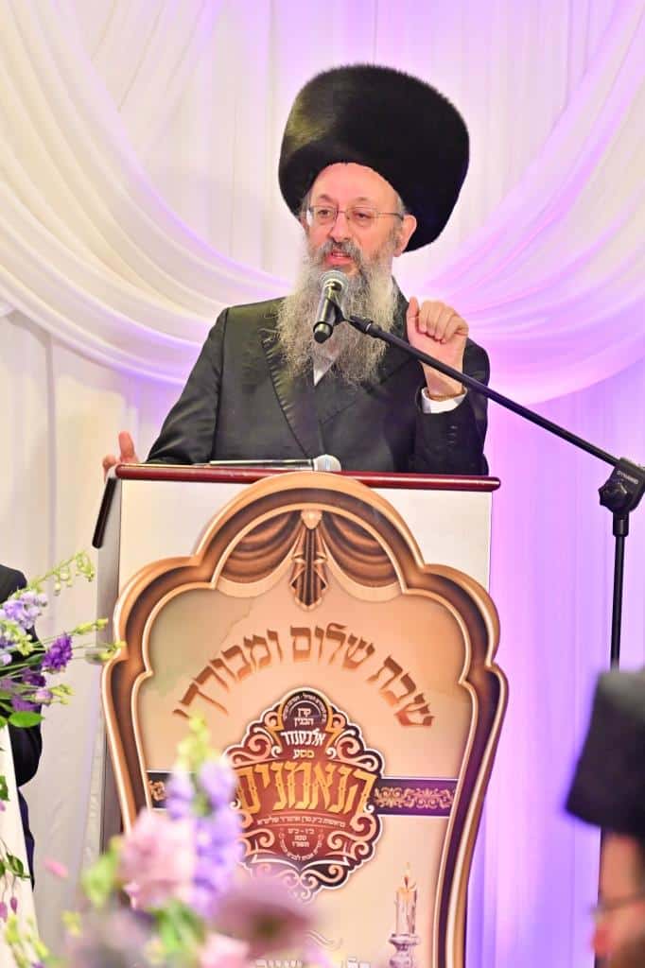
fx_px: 6642
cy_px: 484
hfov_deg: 5.6
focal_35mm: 247
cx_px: 322
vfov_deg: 8.3
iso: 800
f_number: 2.8
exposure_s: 1/160
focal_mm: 165
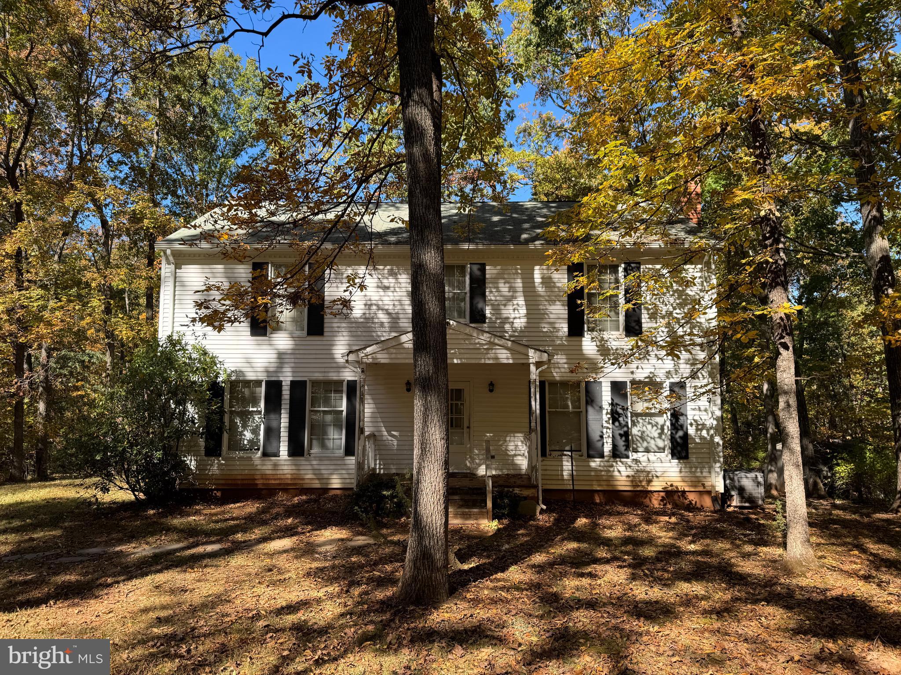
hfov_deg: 71.6
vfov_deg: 56.8
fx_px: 625
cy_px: 338
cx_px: 450
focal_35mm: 24
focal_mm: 6.76
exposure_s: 1/966
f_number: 1.78
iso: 80
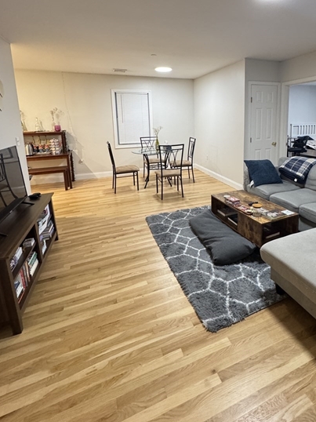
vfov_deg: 80.1
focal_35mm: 20
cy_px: 155
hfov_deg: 64.6
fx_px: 244
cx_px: 204
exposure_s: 1/60
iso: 640
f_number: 2.2
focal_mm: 2.22
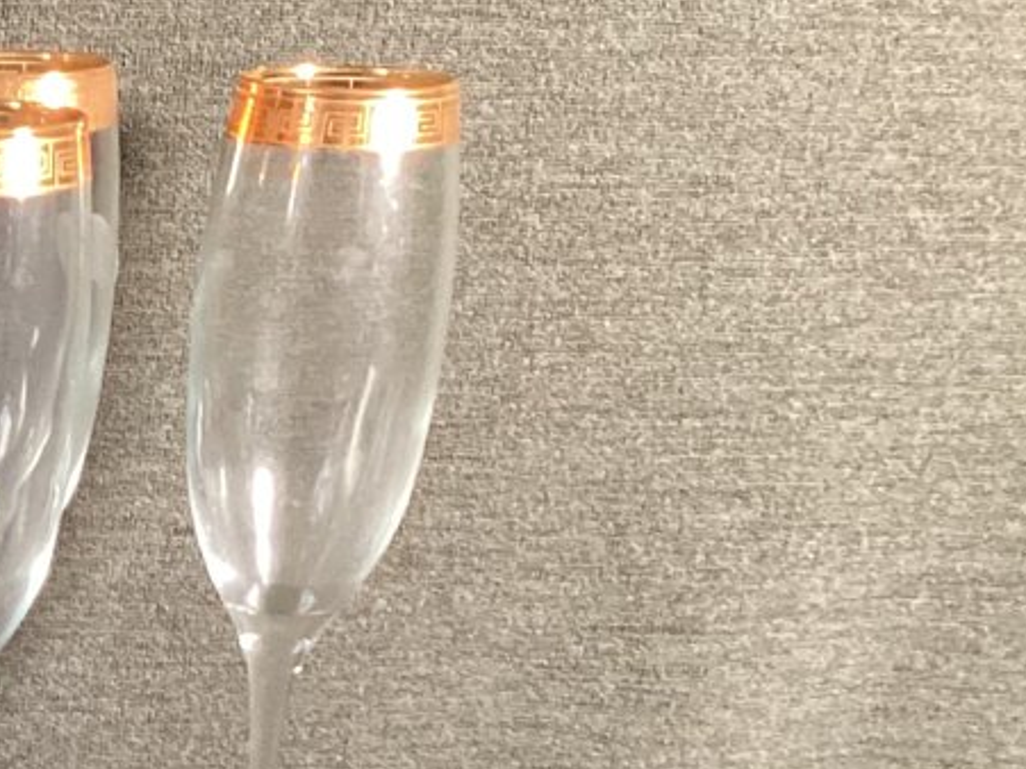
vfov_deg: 13.7
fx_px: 3082
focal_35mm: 104
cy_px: 998
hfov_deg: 16.6
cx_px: -659
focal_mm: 3.3
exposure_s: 1/50
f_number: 2.4
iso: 400
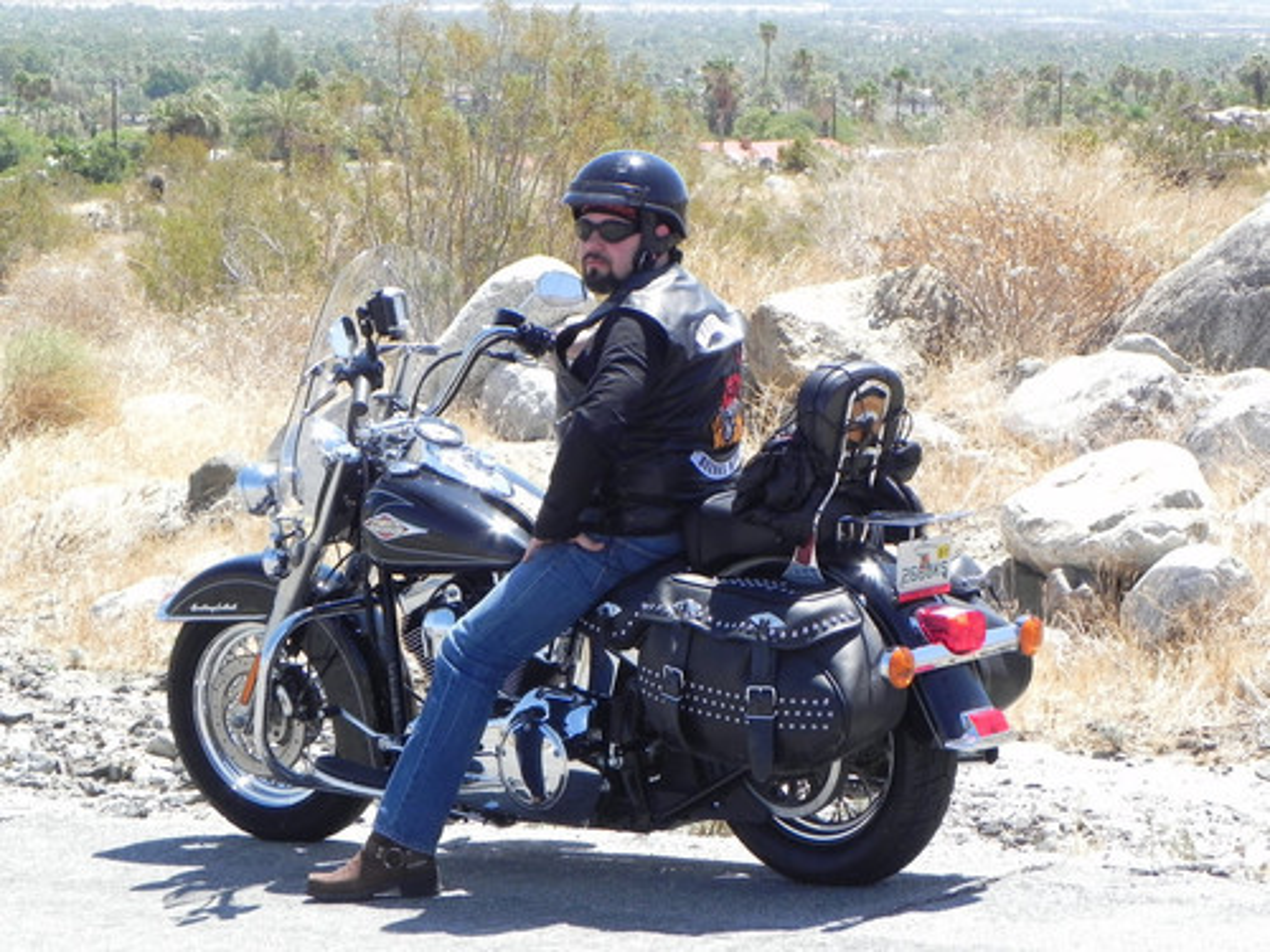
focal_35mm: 117
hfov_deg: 16.8
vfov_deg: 12.7
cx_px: 635
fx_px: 4293
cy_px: 476
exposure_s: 1/248
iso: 160
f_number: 5.6
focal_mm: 20.8
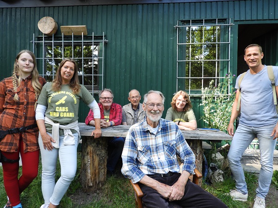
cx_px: 139
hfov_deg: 71.6
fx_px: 193
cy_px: 104
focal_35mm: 24
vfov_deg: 56.8
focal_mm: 4.3
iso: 100
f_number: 3.3
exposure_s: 1/60
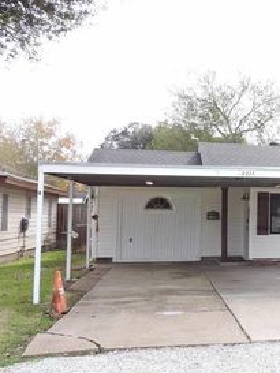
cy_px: 176
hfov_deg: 24.2
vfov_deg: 34.9
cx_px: 333
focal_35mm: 55
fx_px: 593
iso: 100
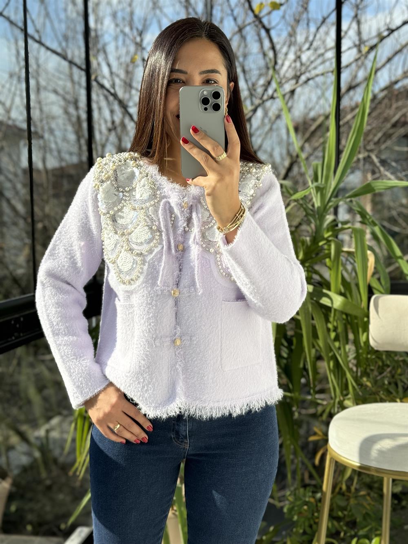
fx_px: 754
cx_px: 204
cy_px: 272
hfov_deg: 30.3
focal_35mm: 48
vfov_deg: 39.7
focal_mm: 6.76
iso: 64
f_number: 1.78
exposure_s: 1/1059
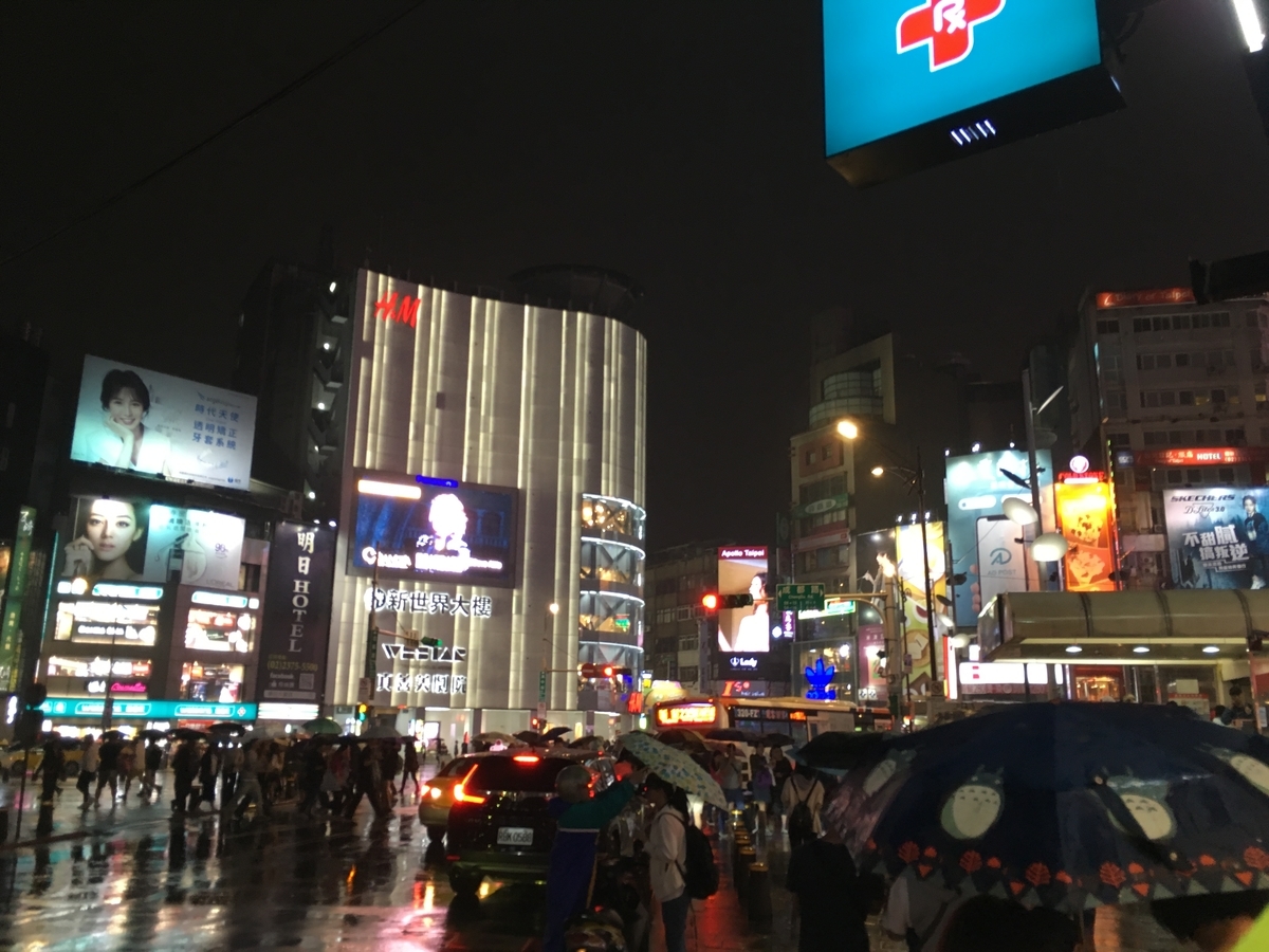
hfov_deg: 61.7
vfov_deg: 48.2
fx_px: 1063
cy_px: 476
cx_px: 634
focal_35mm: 29
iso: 80
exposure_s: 1/30
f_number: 2.2
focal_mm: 4.15
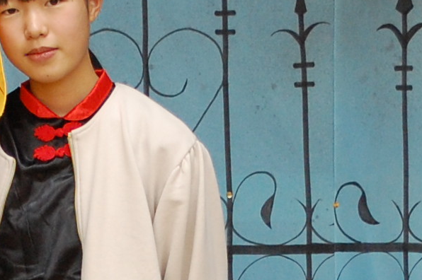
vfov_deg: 6.4
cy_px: 313
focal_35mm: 212
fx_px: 2482
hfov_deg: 9.7
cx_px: 50
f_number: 4.5
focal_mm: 28
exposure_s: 1/15
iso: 800
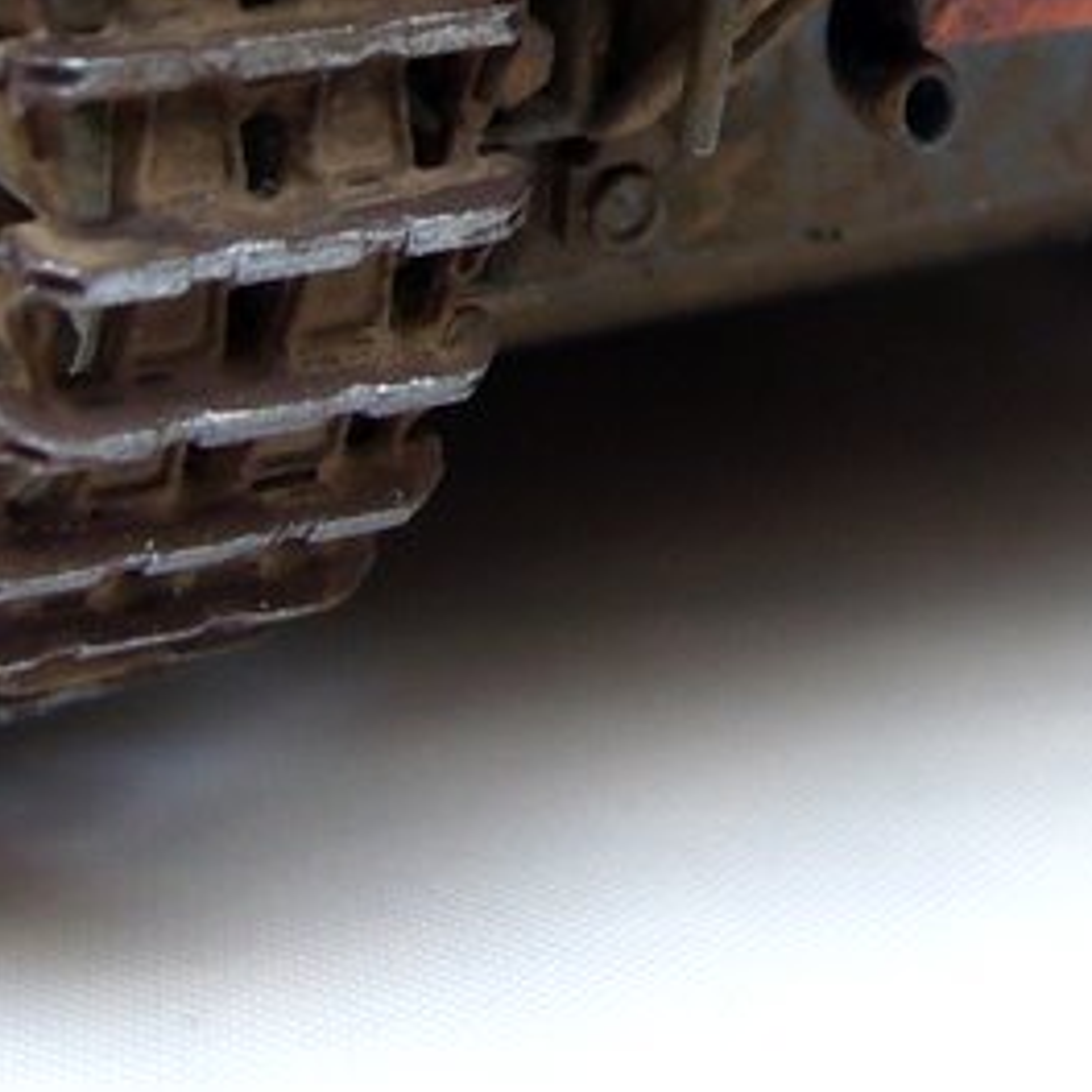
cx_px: 984
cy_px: -273
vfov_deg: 14.0
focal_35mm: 120
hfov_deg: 14.4
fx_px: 4283
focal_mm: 5.8
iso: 80
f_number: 2.8
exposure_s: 1/40
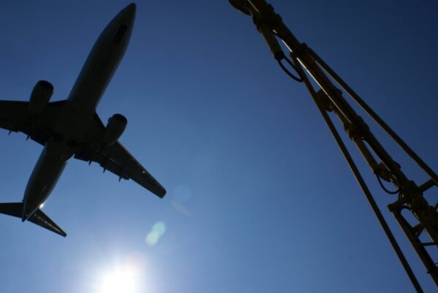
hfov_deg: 53.1
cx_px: 219
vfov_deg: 36.9
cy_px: 146
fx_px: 438
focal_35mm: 36
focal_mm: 24
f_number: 11
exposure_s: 1/1000
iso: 100
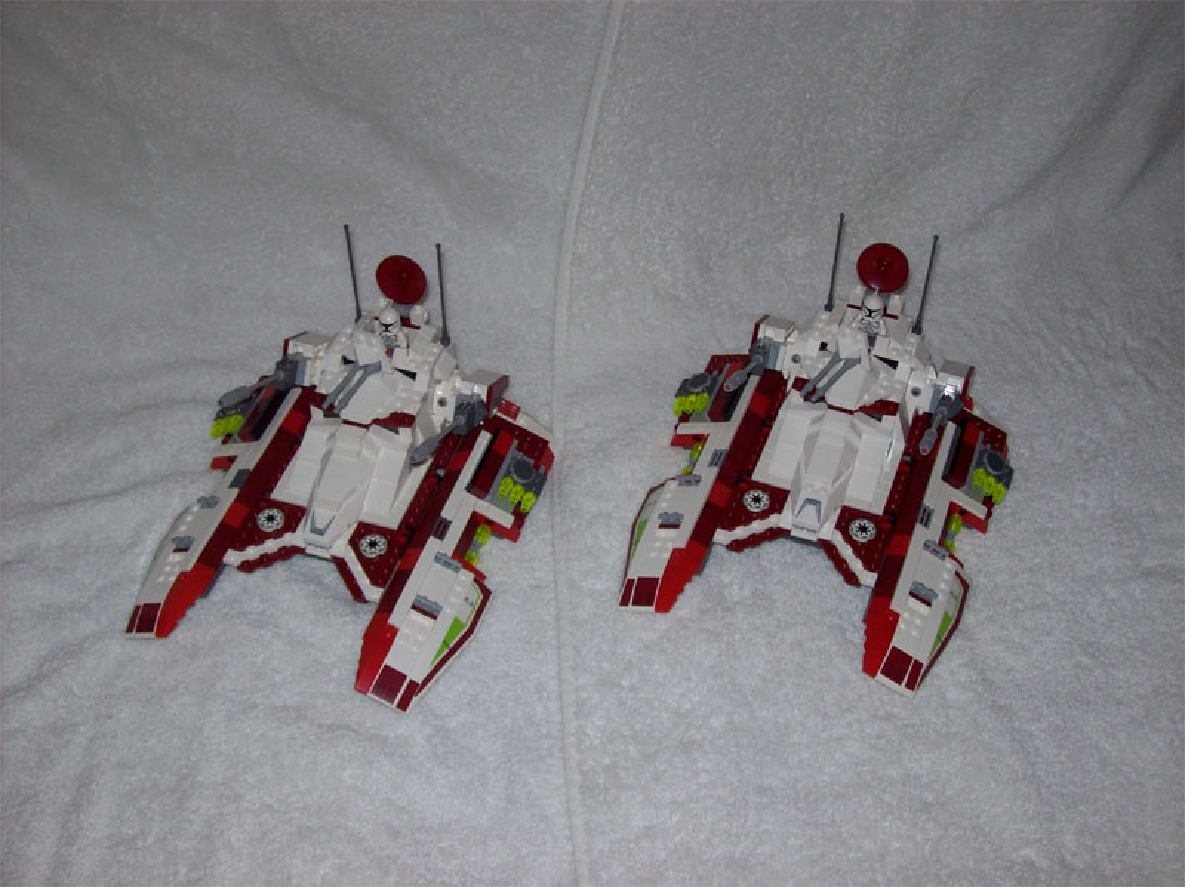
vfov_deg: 32.1
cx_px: 592
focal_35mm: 45
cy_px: 444
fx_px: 1540
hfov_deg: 42.1
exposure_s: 1/73.6
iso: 80
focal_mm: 7.6
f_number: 3
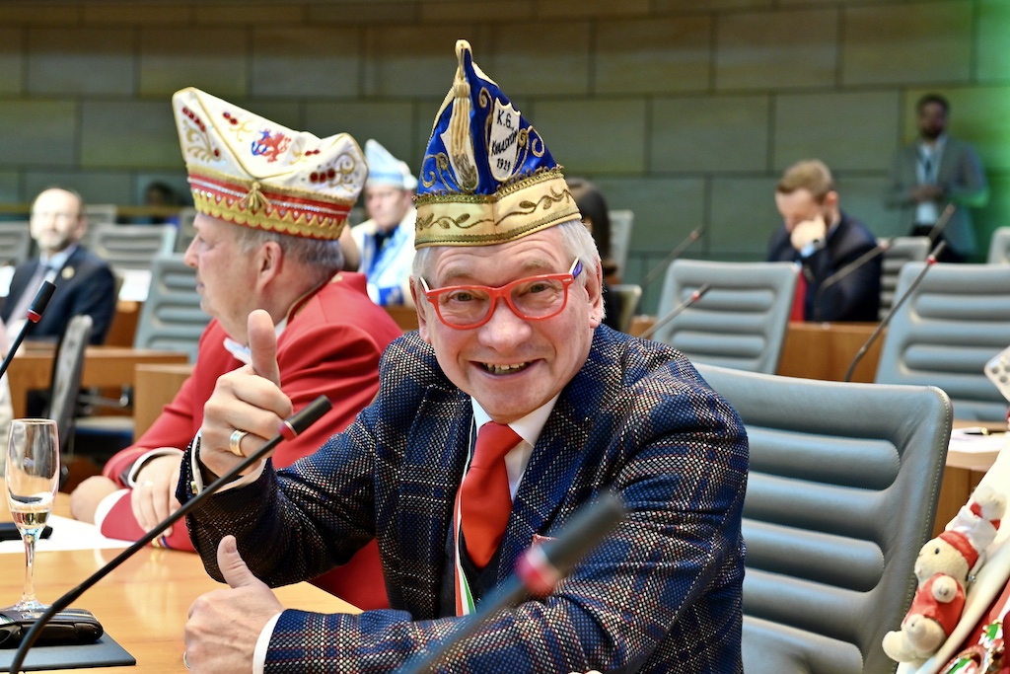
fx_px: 1852
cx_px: 505
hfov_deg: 30.5
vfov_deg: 20.6
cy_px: 337
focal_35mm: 66
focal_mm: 66
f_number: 5
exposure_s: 1/100
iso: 1600
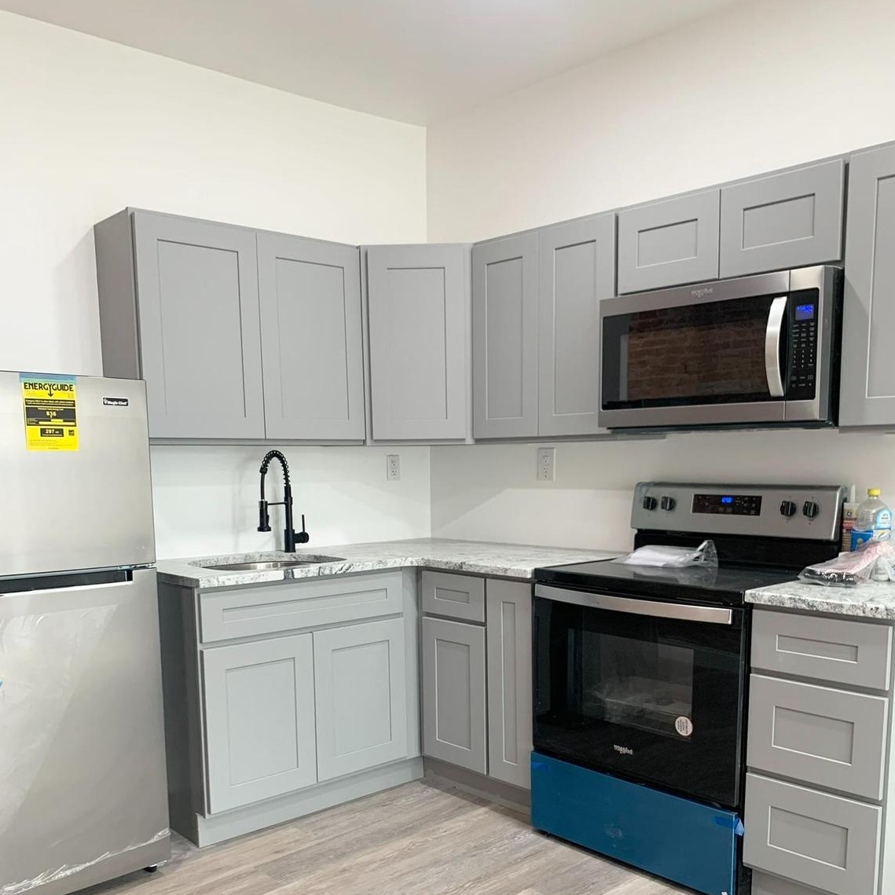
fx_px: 907
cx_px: 452
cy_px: 575
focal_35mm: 31
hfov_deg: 52.5
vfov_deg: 51.8
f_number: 1.8
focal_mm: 4.25
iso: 100
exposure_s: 1/60
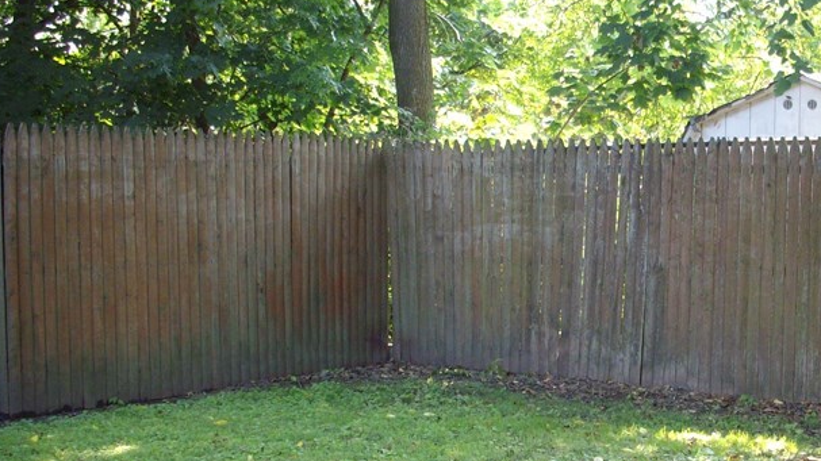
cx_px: 628
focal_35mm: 68
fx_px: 1480
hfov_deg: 30.4
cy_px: 372
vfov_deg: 17.6
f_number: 2.8
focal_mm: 6.2
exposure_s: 1/80
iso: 160
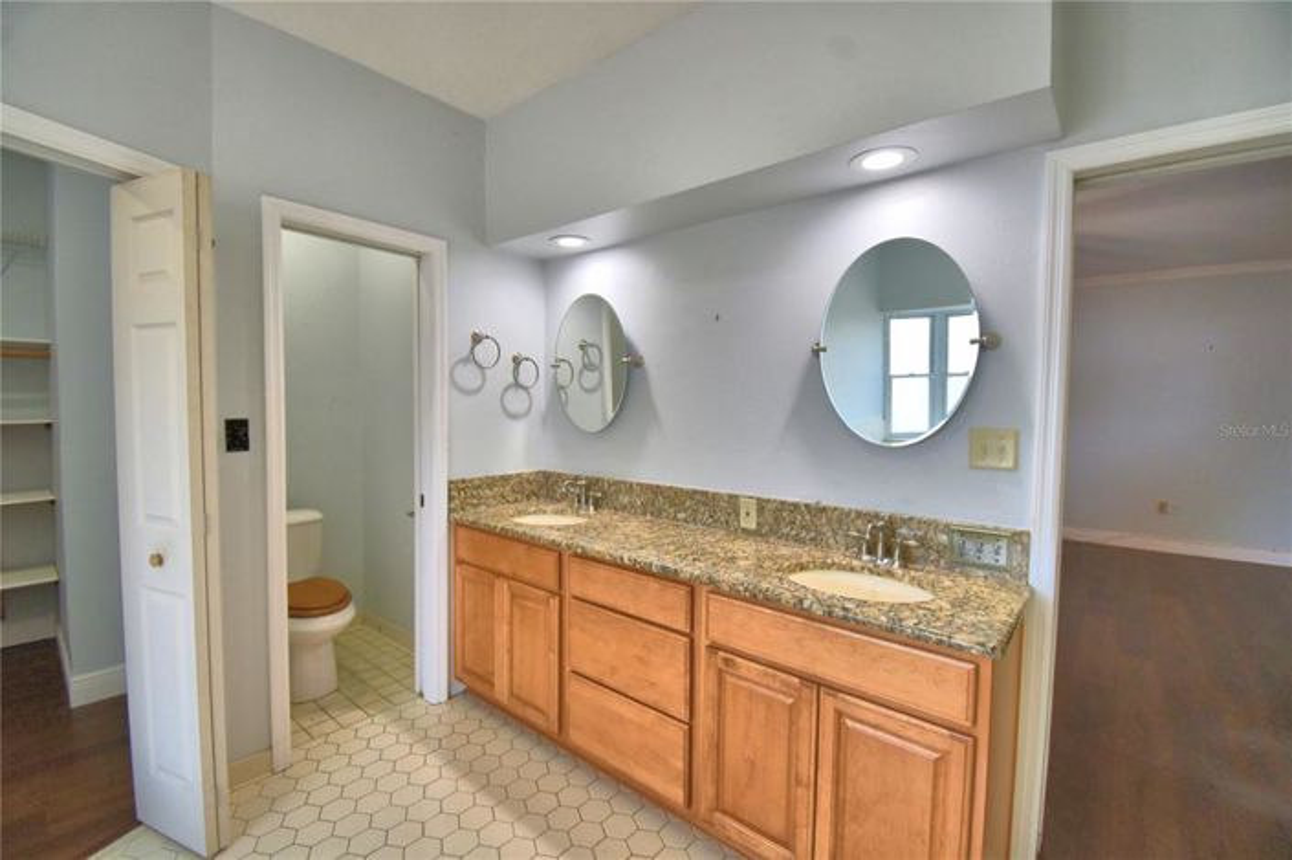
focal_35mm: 15
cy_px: 430
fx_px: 538
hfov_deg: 100.4
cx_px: 646
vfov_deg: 77.2
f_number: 4.5
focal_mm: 10
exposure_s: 1/125
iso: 400
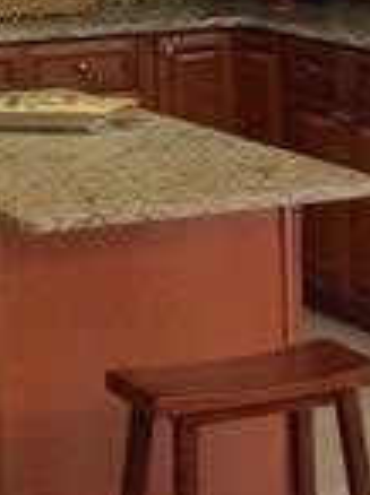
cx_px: 377
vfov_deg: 12.9
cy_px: 248
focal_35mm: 153
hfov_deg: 9.6
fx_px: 2187
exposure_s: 1/30
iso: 50
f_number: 2.2
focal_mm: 4.15
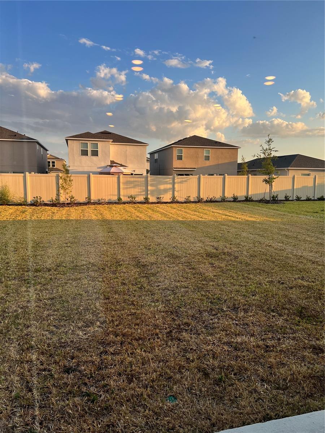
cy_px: 216
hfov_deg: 53.1
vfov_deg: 67.3
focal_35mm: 26
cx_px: 162
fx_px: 325
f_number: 1.5
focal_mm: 5.7
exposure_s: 1/780
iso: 50
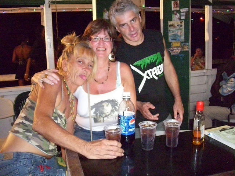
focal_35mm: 36
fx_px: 244
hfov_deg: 51.4
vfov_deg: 39.7
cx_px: 118
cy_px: 88
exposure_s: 1/60
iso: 1250
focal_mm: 6
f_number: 2.7
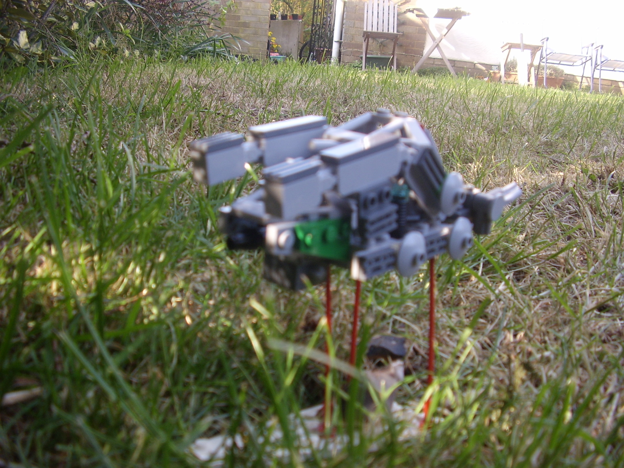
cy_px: 234
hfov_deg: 60.0
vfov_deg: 46.8
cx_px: 312
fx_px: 541
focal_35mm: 30
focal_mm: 5.8
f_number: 2.9
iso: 71
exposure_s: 1/92
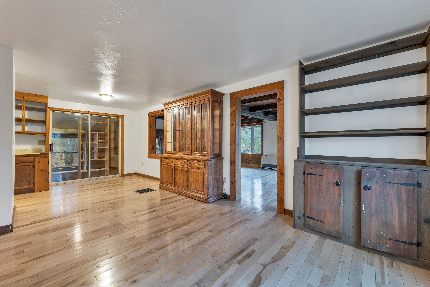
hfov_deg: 104.3
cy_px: 144
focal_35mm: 14
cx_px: 215
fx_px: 167
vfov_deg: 81.2
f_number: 8
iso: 400
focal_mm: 14
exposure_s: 1/1.67
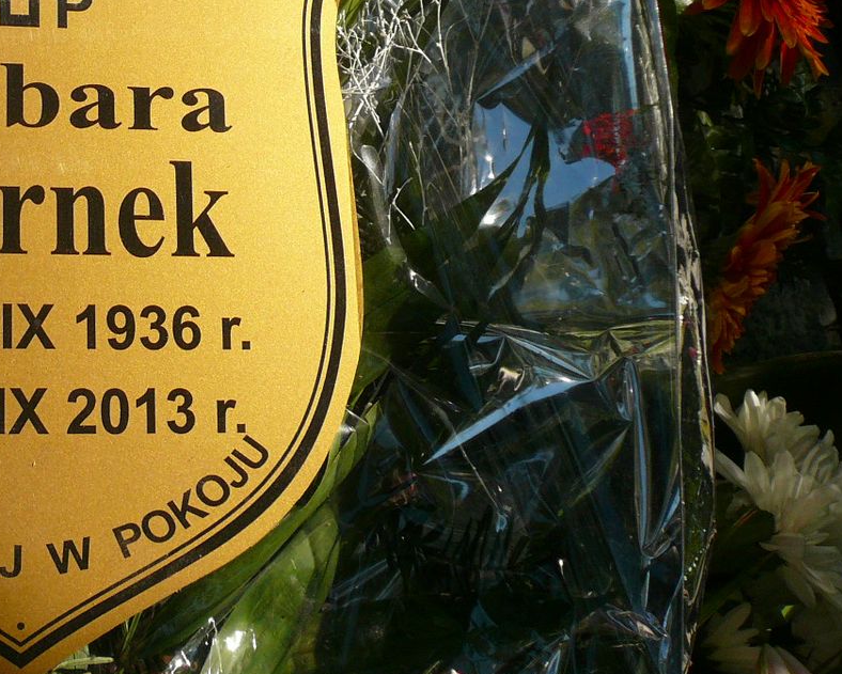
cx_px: 66
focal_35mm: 52
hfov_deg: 33.8
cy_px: 206
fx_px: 1296
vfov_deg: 28.9
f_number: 8
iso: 100
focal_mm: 4.6
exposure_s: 1/200
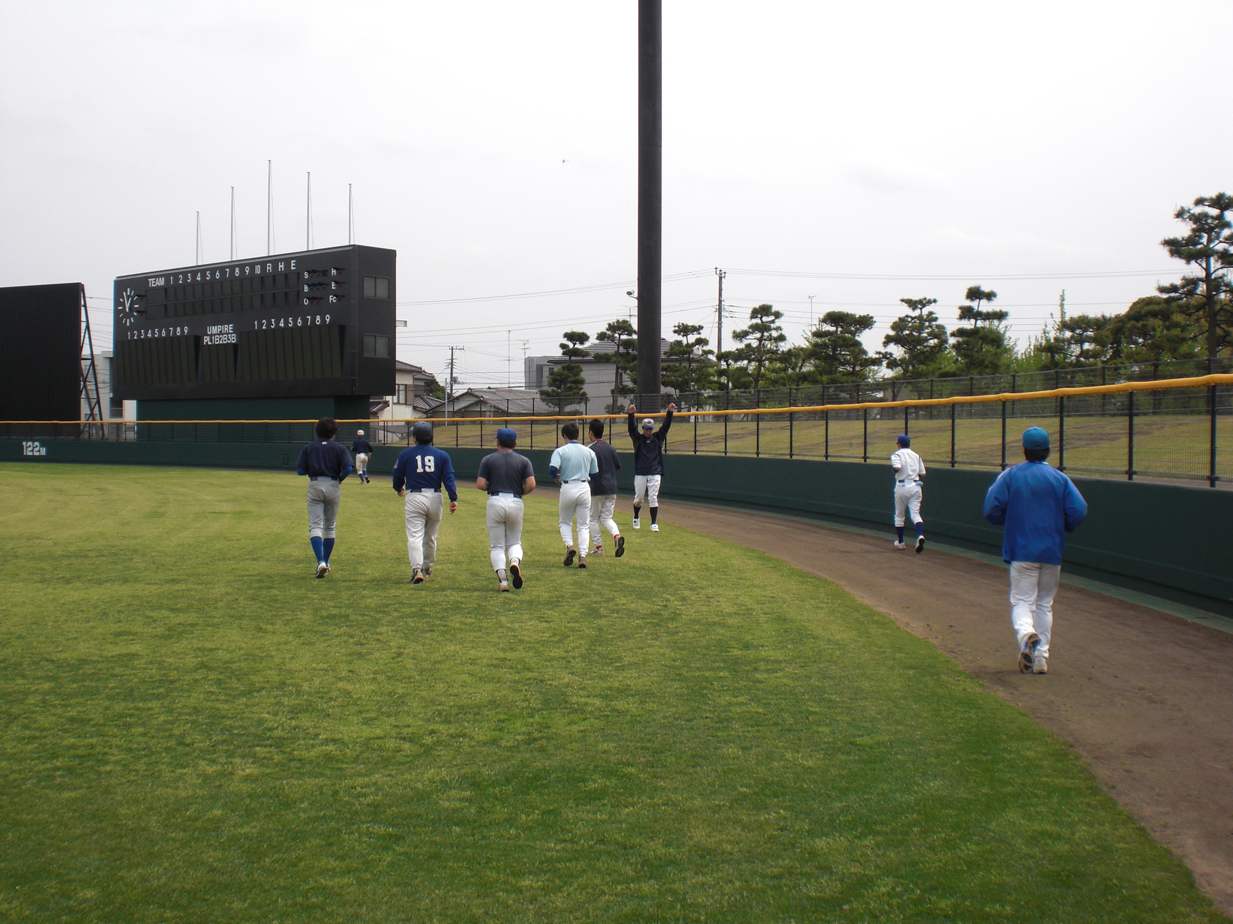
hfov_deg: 49.0
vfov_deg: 37.7
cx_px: 616
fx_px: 1354
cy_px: 462
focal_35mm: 38
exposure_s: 1/250
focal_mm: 6.3
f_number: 5.6
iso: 64
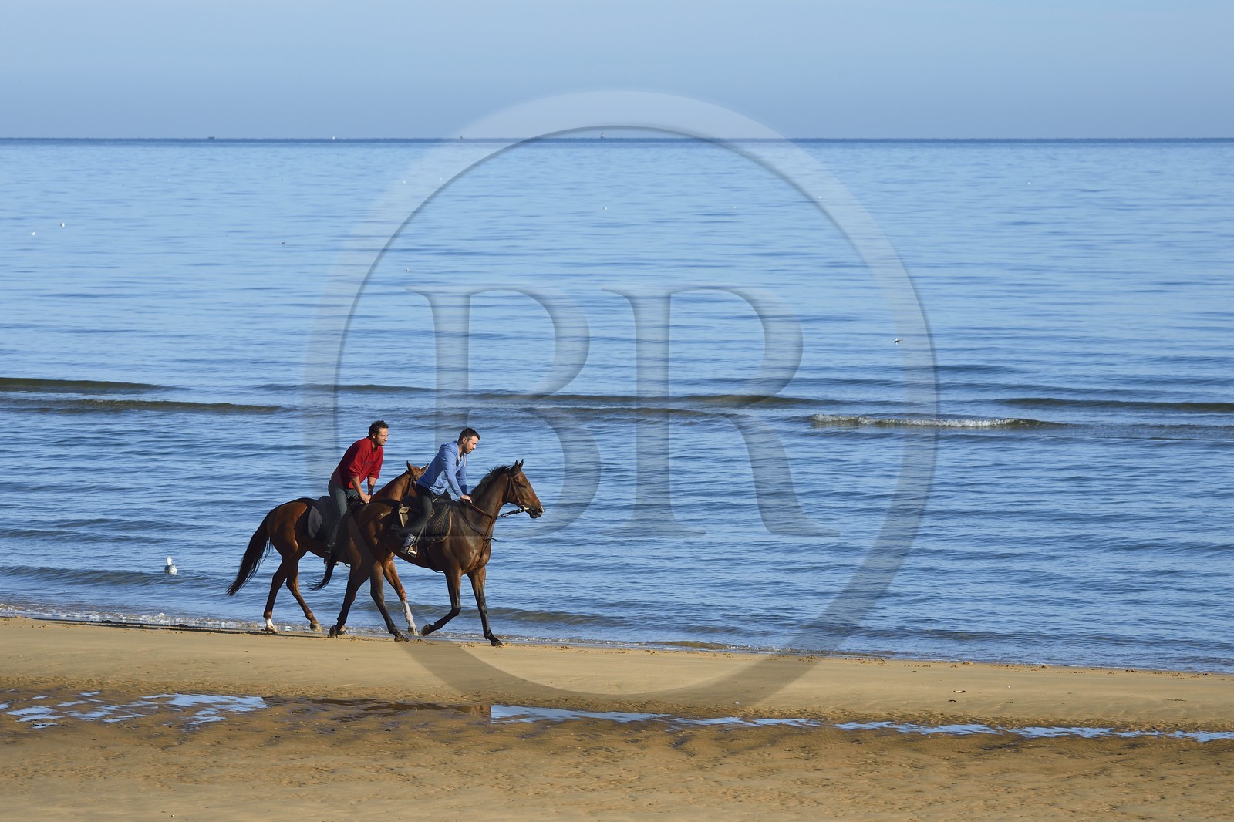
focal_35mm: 200
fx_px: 6854
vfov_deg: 6.9
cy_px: 411
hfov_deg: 10.3
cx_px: 617
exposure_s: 1/500
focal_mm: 200
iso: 160
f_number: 9
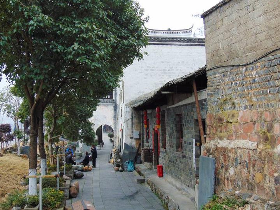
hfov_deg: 47.8
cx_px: 140
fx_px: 316
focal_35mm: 39
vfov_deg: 36.9
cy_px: 105
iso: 80
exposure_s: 1/50
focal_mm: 6.9
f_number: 3.3
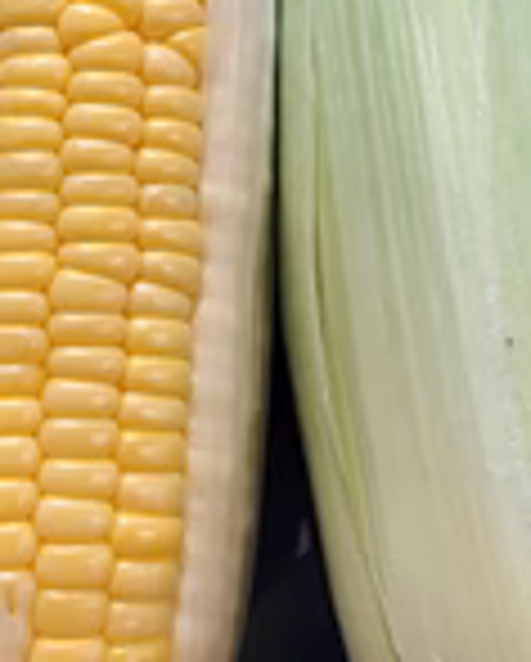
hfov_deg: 24.9
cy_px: 14
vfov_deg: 29.1
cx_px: 189
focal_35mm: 61
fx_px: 1196
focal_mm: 5.5
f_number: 1.9
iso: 584
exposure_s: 1/40
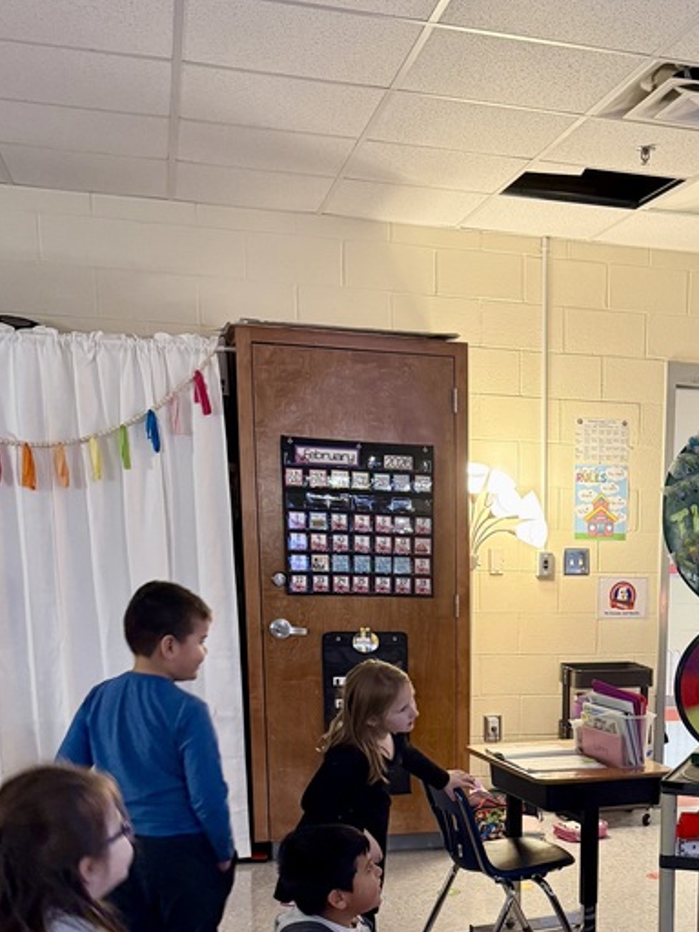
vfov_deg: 37.9
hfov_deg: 28.9
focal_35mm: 48
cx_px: 644
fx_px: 1292
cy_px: 777
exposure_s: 1/60
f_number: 1.78
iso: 320
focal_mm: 6.76
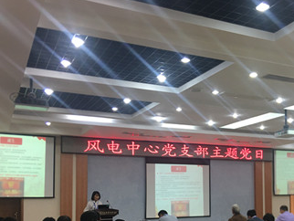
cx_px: 199
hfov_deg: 41.4
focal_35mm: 45
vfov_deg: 31.7
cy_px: 161
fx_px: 382
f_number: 2.2
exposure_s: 1/17
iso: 40
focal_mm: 4.15
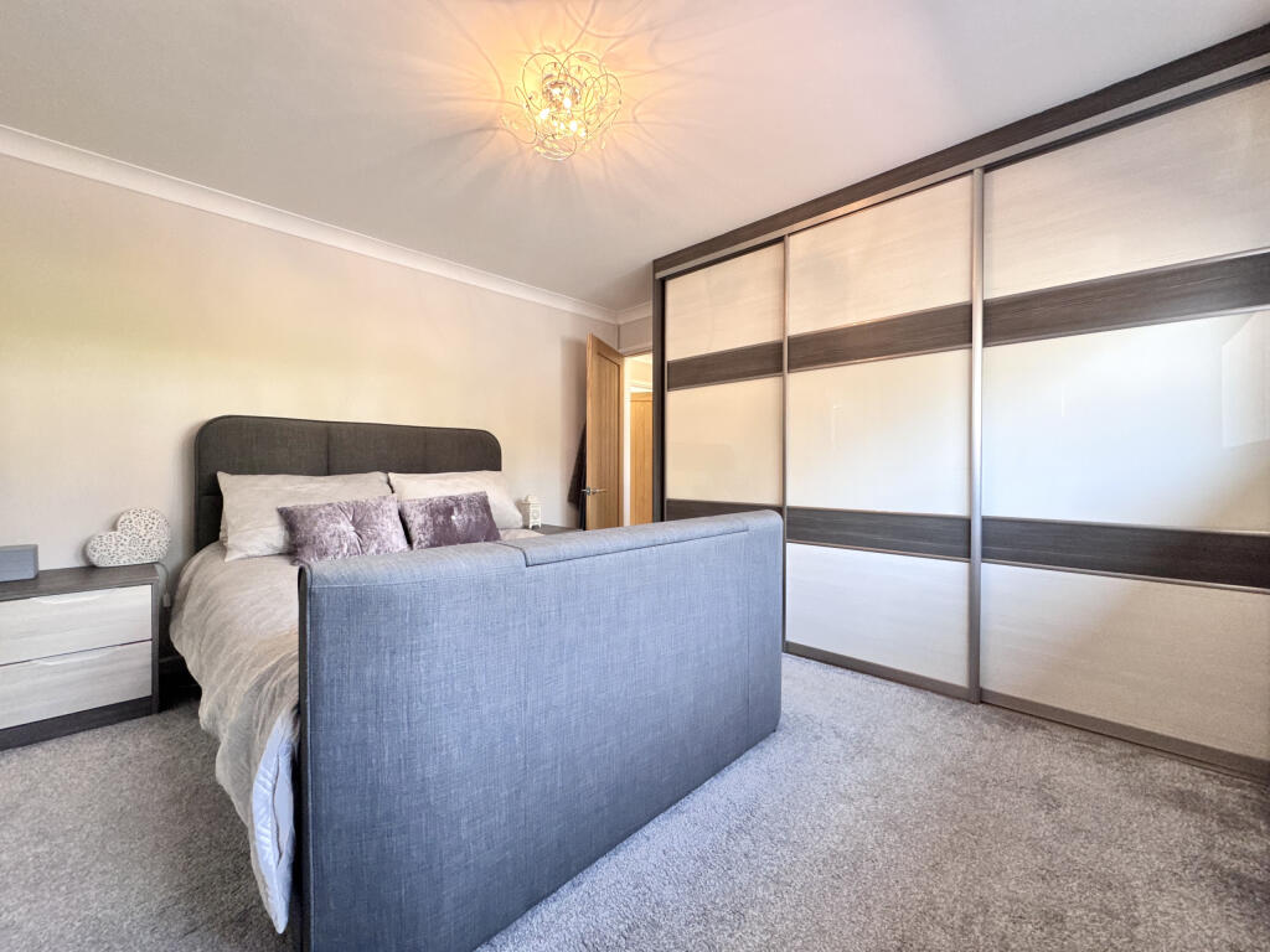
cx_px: 635
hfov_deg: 102.1
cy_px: 476
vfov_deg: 85.7
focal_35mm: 14
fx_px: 514
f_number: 2.2
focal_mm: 2.22
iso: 250
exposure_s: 1/100
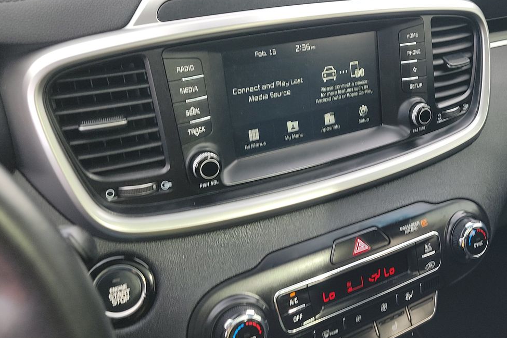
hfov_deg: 45.7
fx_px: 577
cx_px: 382
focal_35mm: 41
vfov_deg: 32.6
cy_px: 149
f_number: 1.8
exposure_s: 1/119
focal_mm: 6.7
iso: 97
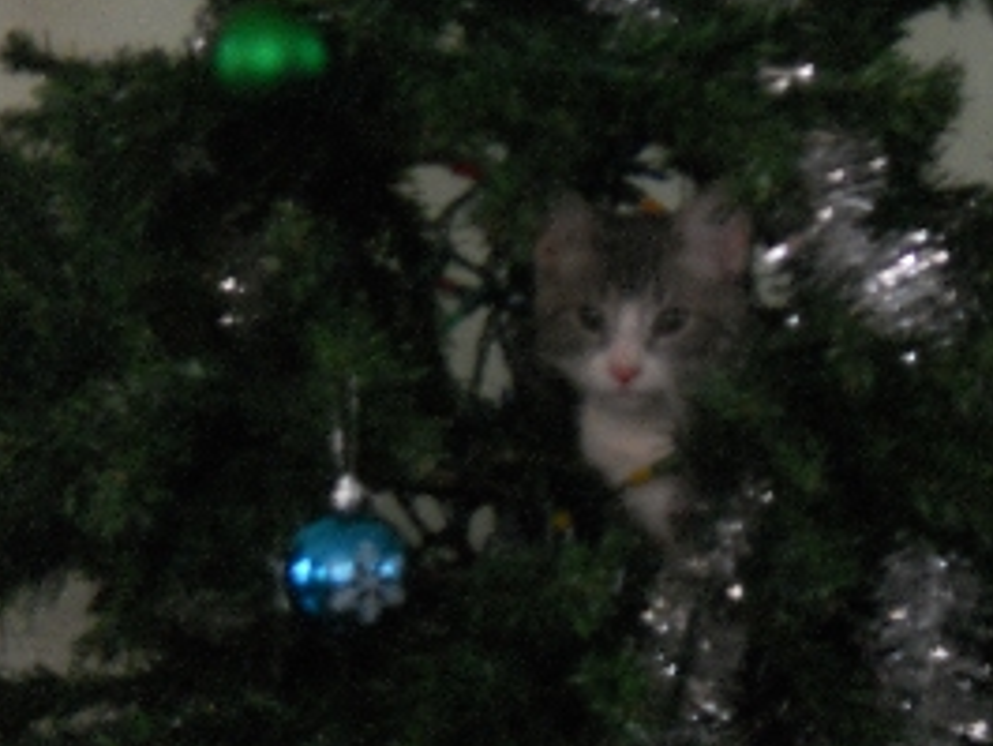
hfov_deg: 9.7
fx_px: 5855
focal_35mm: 204
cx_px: 618
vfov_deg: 7.3
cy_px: 343
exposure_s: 1/2
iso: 400
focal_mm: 19.6
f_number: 5.9
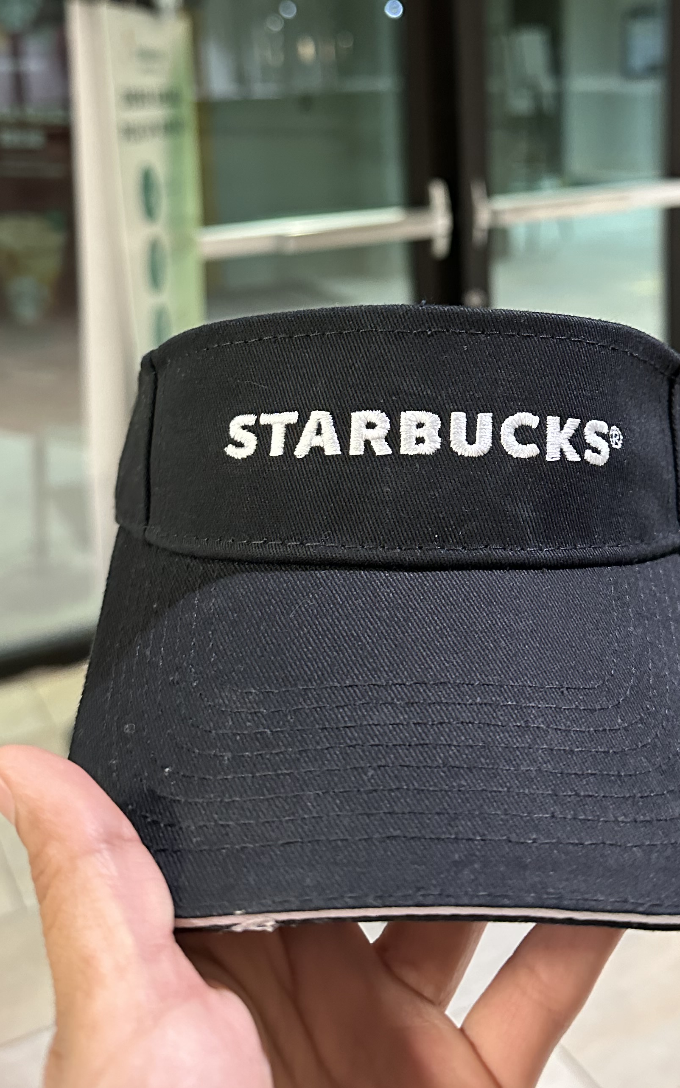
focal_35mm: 40
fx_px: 1186
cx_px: 431
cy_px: 306
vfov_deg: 47.9
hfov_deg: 31.8
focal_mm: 6.86
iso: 640
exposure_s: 1/40
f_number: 1.78
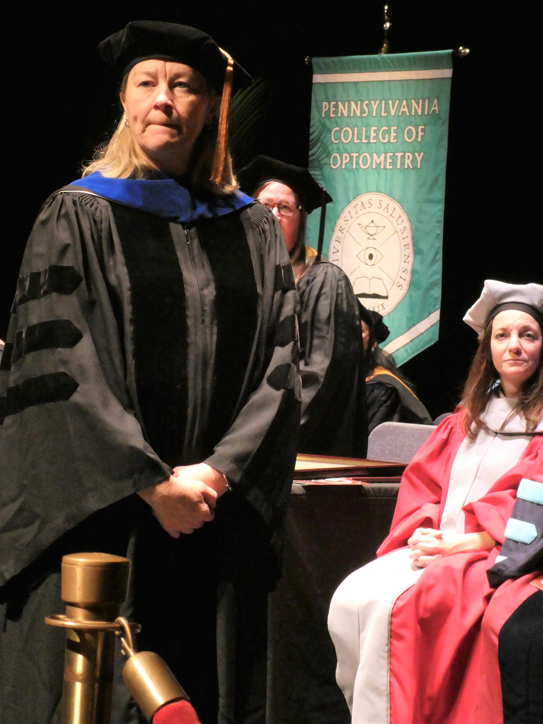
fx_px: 2991
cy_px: 362
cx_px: 272
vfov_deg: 13.8
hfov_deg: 10.4
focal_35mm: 143
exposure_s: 1/60
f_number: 5.4
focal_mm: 25.6
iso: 1600
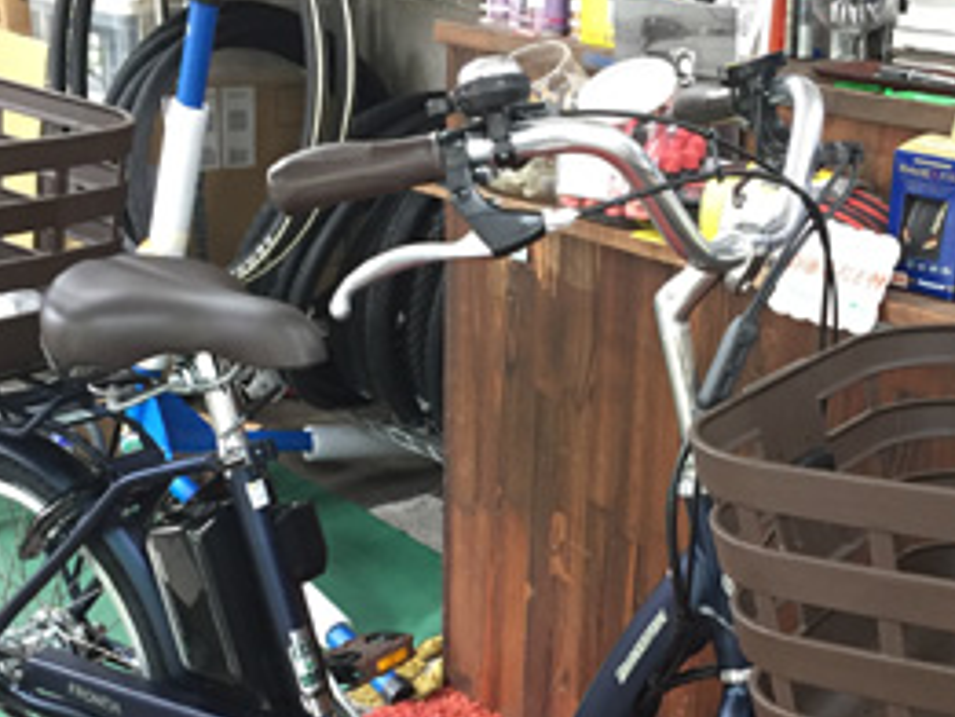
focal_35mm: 58
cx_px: 560
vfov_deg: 24.7
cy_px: 618
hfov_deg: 33.1
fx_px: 1601
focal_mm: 4.15
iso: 160
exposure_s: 1/30
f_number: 2.2
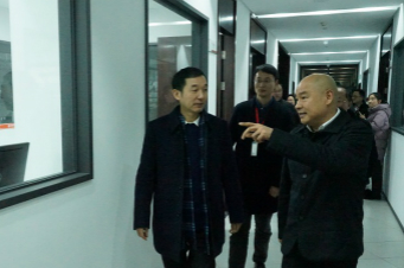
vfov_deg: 35.7
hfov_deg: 51.7
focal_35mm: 37
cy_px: 154
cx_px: 169
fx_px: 414
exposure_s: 1/80
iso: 20000
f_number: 11
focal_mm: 28
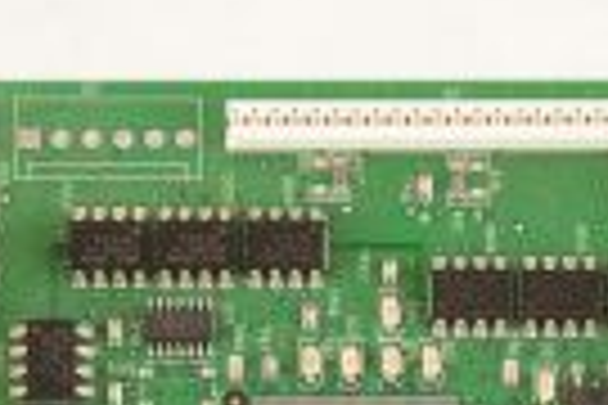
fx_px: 3749
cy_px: 826
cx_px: 603
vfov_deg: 6.0
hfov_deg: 9.2
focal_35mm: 222
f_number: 10
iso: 1600
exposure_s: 1/125
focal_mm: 50
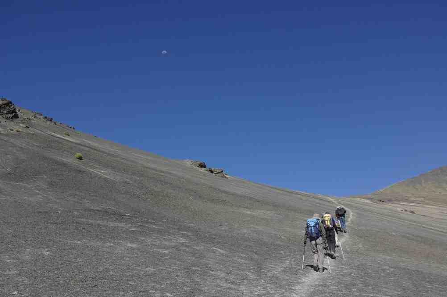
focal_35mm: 42
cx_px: 224
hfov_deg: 46.4
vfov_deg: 31.8
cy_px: 148
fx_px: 521
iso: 100
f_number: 8
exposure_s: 1/250
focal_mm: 28
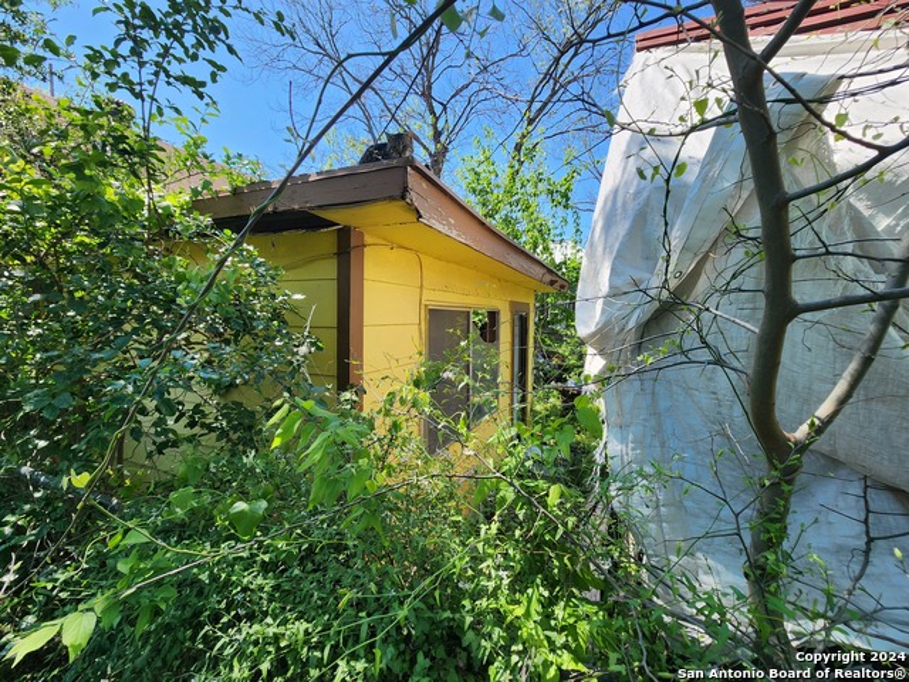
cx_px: 454
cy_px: 341
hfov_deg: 106.2
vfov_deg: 89.9
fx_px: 341
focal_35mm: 13
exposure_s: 1/752
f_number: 2.2
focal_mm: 2.2
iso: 50
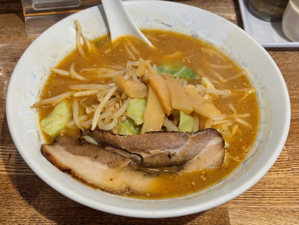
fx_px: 449
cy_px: 112
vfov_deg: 28.0
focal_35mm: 52
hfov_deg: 36.8
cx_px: 150
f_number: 1.6
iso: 64
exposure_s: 1/50
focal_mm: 5.96
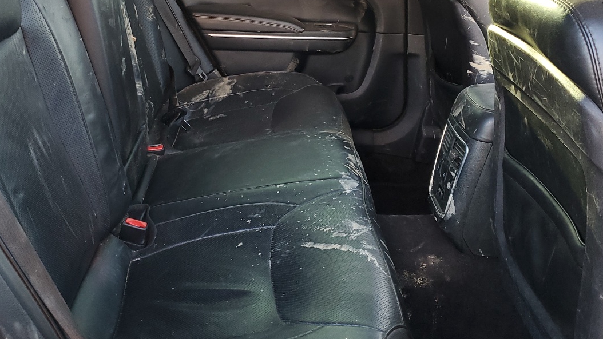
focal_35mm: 43
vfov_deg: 27.2
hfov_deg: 47.3
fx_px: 688
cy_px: 72
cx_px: 269
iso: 81
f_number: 1.5
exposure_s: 1/60.2
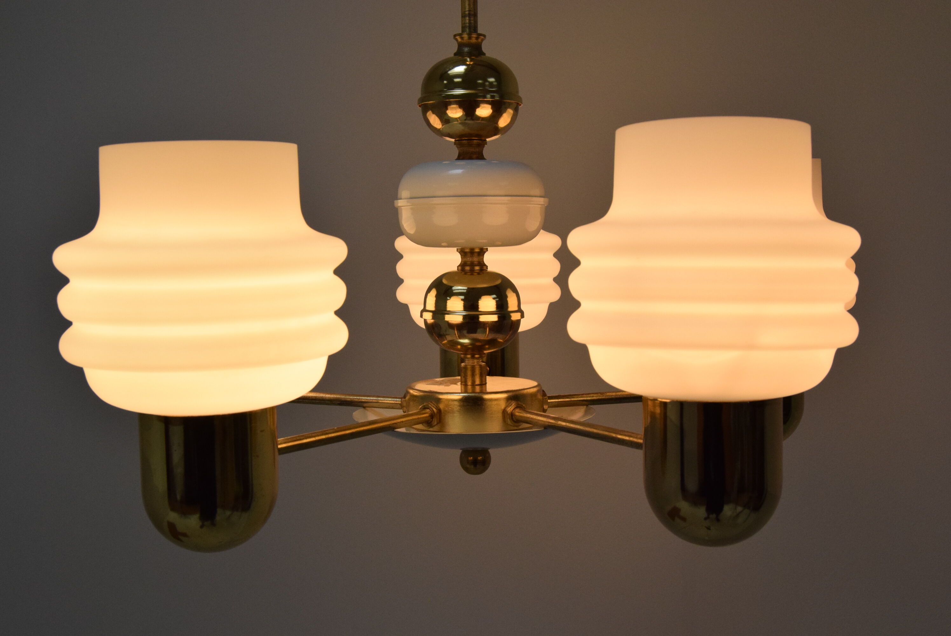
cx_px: 476
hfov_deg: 49.5
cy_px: 318
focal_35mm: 39
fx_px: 1031
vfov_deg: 34.3
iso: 1600
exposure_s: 1/400
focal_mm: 26
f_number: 10
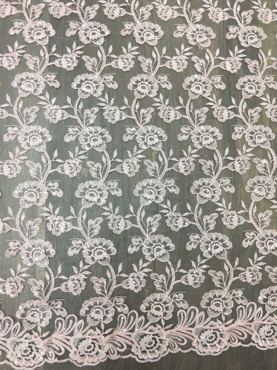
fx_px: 309
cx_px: 138
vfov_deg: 61.7
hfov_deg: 48.2
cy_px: 185
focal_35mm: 29
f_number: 2.2
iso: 50
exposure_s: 1/33
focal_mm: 4.15
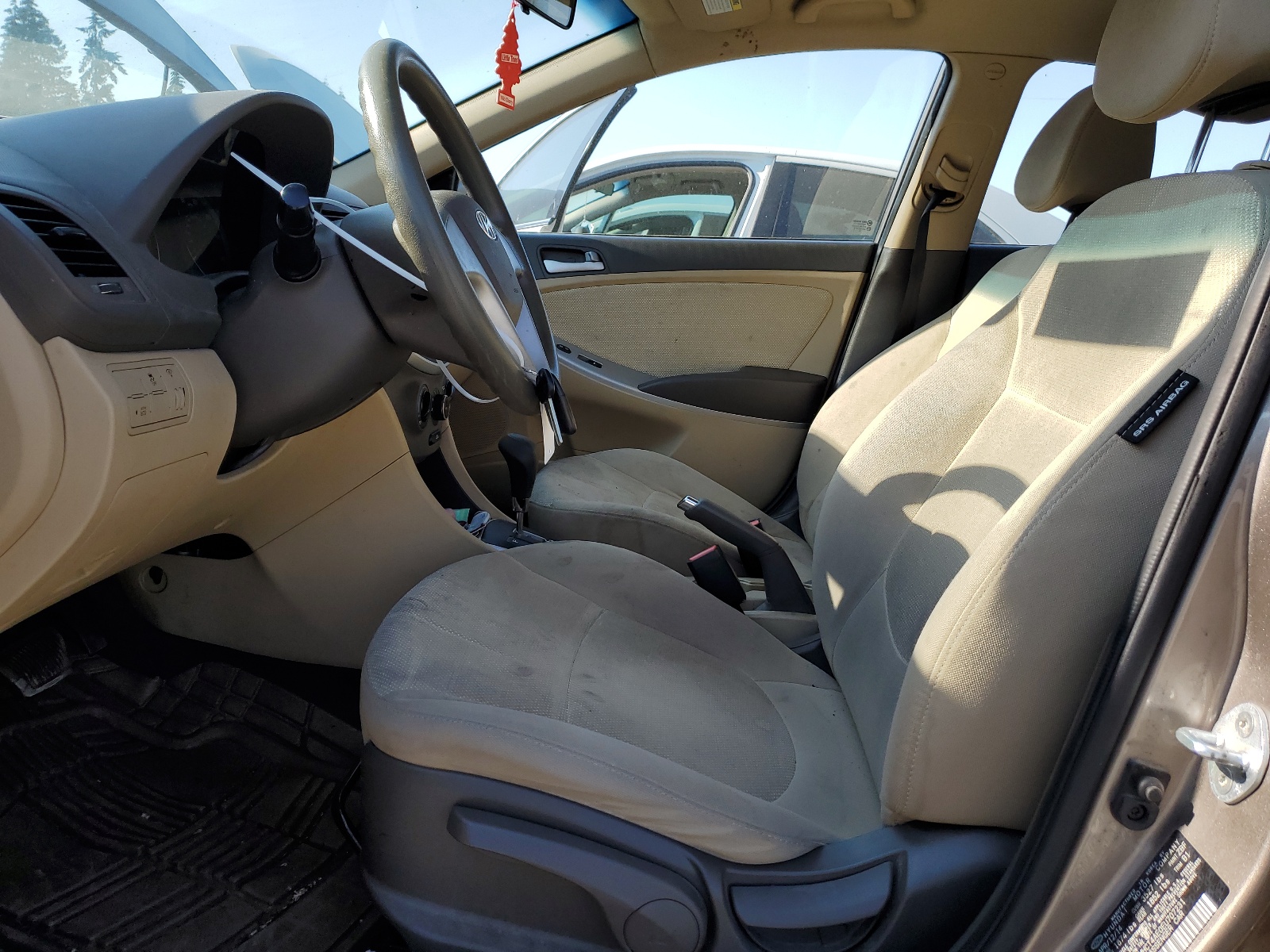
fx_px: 954
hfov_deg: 67.3
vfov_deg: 53.1
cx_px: 635
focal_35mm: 26
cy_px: 476
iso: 50
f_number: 1.5
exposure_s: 1/1000
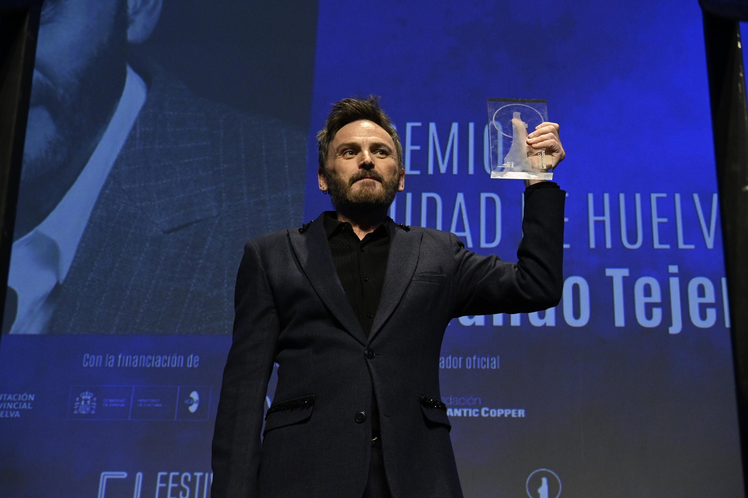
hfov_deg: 27.0
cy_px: 249
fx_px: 1558
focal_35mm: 75
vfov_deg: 18.2
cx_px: 374
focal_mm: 50
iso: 3200
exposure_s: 1/200
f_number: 6.3
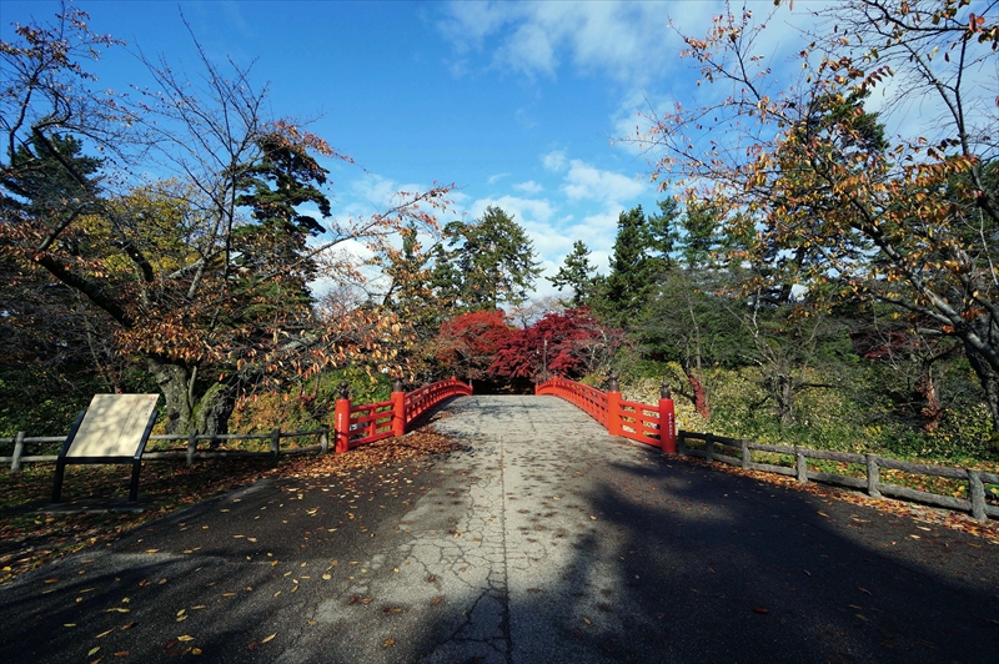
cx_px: 500
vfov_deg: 77.2
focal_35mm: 15
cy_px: 332
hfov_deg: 100.4
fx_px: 416
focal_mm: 10
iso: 100
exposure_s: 1/160
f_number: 9
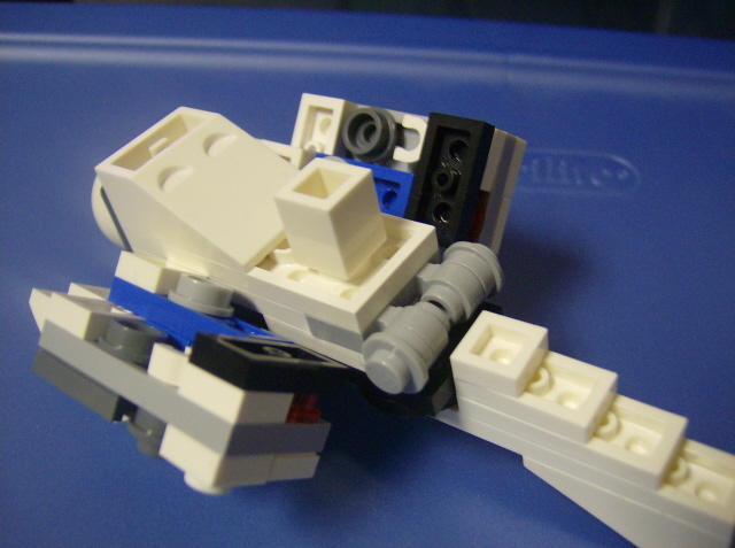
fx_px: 763
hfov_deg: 51.5
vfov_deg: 39.5
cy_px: 274
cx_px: 368
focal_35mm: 36
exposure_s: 1/10.4
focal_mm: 6
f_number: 2.8
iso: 200
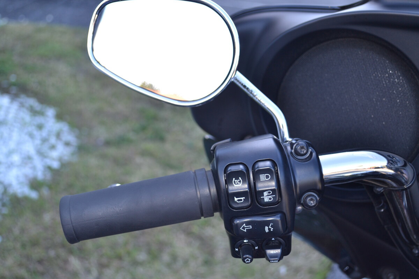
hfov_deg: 38.9
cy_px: 140
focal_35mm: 51
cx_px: 210
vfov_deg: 26.5
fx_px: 594
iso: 250
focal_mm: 34
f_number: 5
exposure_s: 1/125
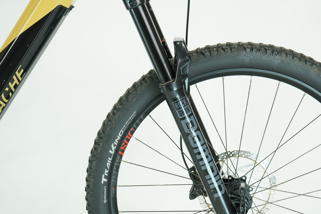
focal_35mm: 57
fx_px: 508
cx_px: 176
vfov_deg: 23.8
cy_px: 107
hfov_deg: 35.0
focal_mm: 47
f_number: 5.6
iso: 1600
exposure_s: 1/200
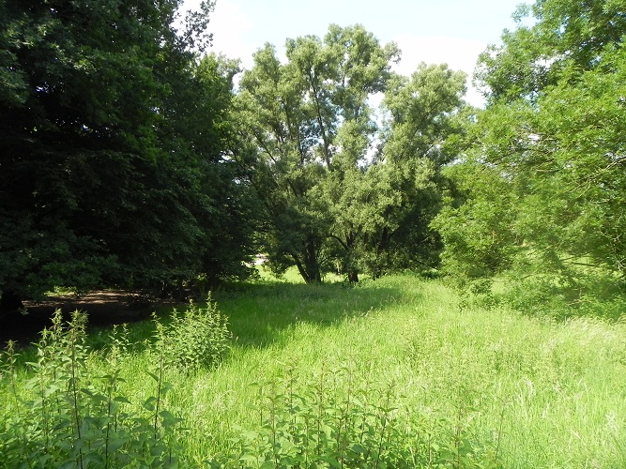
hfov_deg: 67.3
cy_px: 234
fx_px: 470
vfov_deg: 53.0
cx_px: 313
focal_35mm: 26
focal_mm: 4.6
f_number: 5.6
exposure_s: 1/202
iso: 160
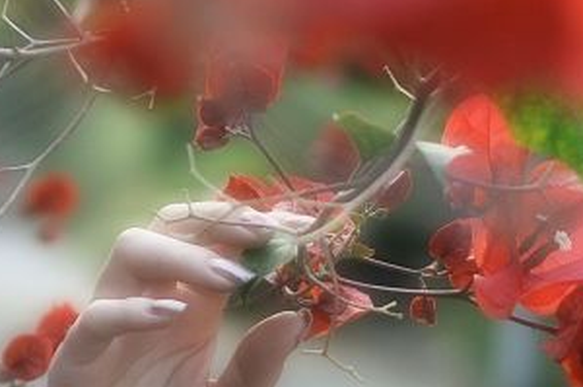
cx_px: 255
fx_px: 4360
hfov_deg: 7.7
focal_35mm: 270
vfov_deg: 5.1
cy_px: 400
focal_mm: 55
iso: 320
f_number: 3.2
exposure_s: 1/320
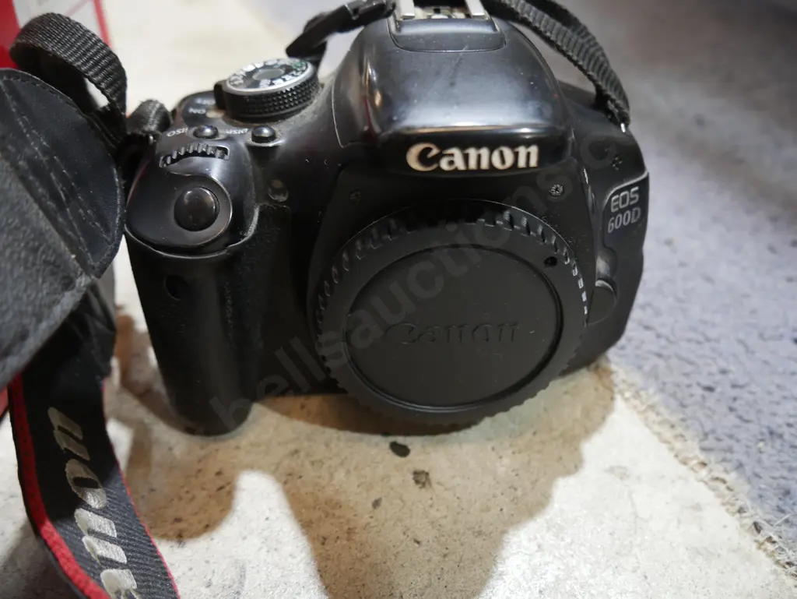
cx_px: 398
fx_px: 737
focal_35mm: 32
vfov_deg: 44.2
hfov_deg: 56.8
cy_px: 300
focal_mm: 16
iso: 800
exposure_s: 1/60
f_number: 3.6
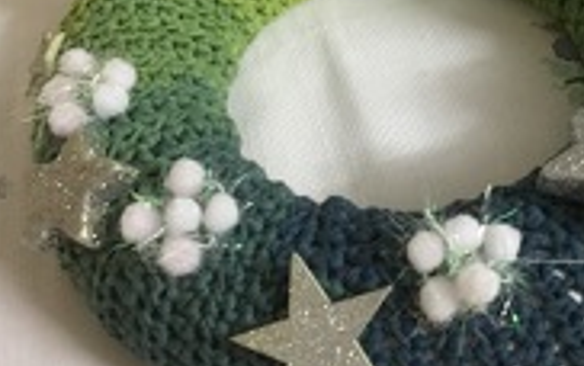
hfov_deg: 34.0
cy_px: 61
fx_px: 940
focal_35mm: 59
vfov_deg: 21.7
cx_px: 412
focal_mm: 4.15
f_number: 2.2
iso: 250
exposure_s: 1/17
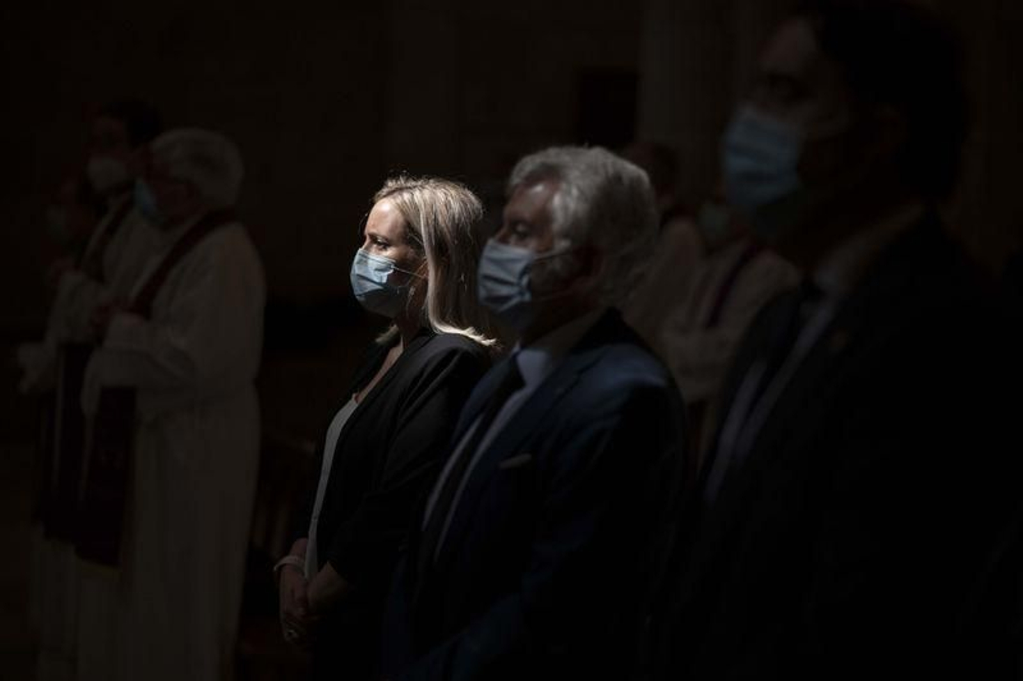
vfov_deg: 16.1
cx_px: 512
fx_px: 2415
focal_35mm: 85
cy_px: 340
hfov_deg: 23.9
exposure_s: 1/2000
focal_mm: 85
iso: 1000
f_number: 2.2
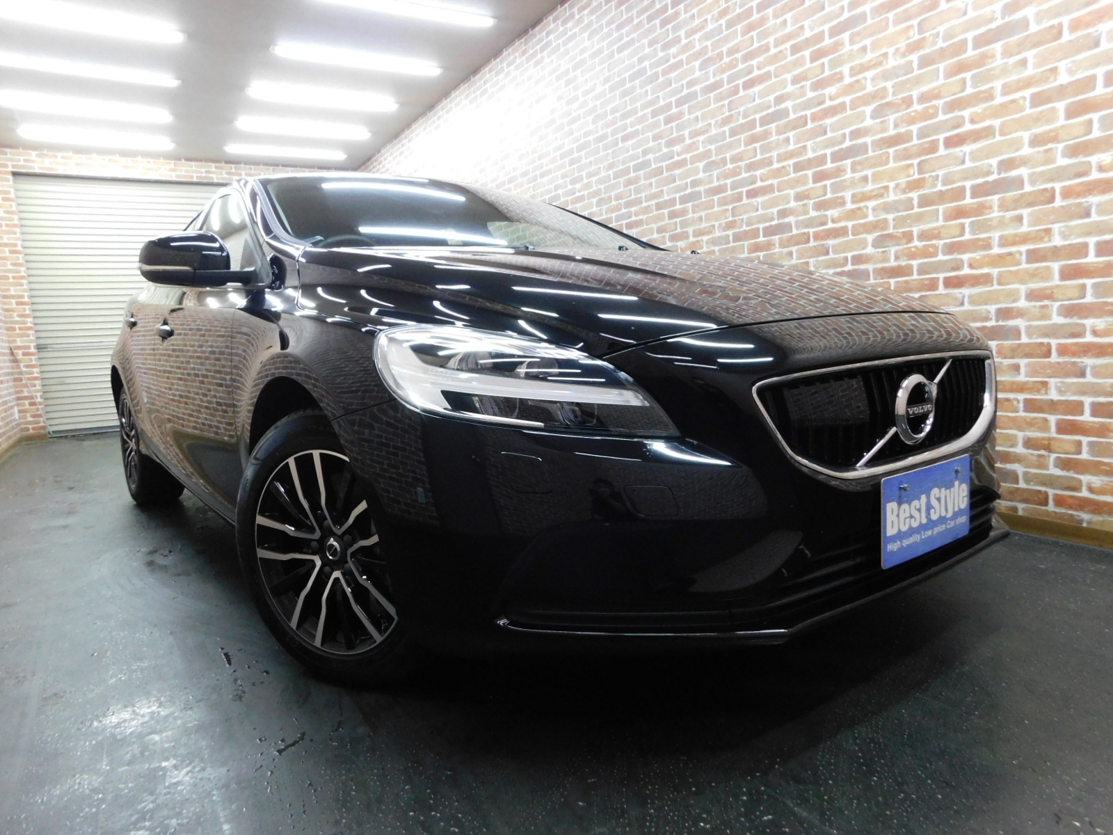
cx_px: 556
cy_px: 418
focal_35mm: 23
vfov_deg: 58.9
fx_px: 740
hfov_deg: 73.9
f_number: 3
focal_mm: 4
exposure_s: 1/25
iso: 400
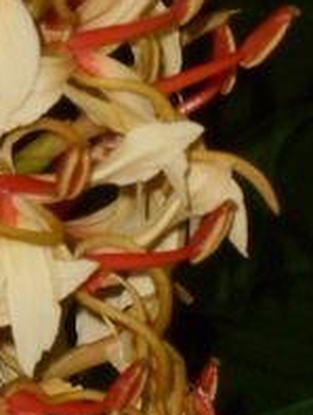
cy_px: 40
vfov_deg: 2.9
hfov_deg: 2.2
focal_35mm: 689
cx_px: -45
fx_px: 8289
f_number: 6.4
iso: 200
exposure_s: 1/60
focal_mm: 32.9
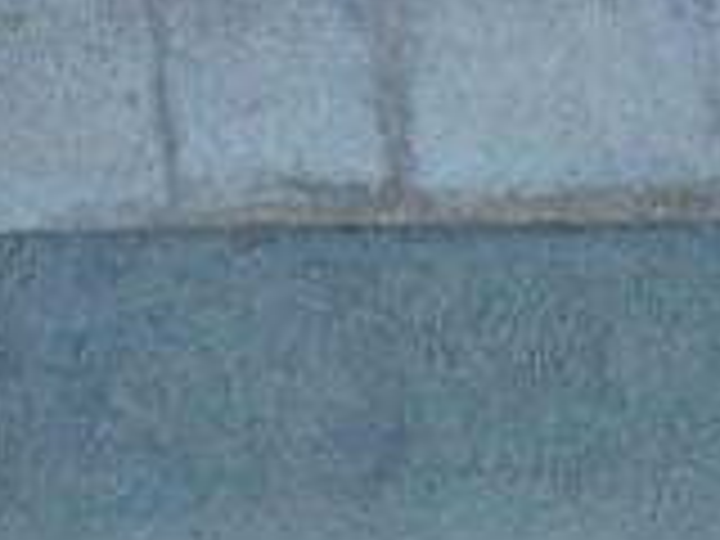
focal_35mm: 144
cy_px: 783
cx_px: 837
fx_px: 2995
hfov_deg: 13.4
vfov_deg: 10.0
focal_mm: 6
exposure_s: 1/229
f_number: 2.8
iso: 100
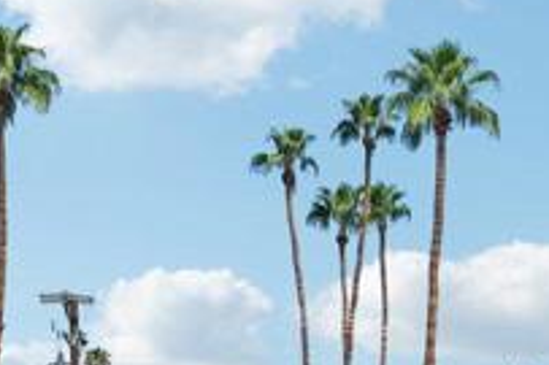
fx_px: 1691
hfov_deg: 18.4
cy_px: 754
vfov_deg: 11.1
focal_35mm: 111
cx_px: 327
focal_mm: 8.38
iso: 130
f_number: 2.8
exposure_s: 1/3200
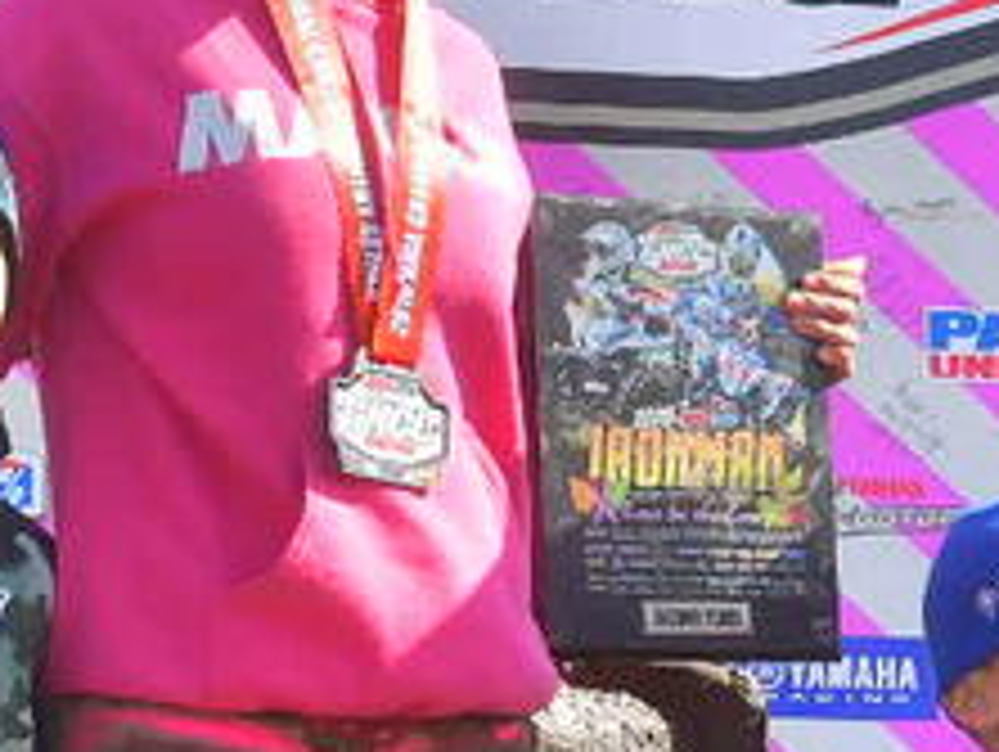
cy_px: 905
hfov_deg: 12.8
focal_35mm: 152
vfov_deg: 9.6
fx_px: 4391
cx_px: 947
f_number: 5.6
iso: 160
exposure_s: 1/500
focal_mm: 24
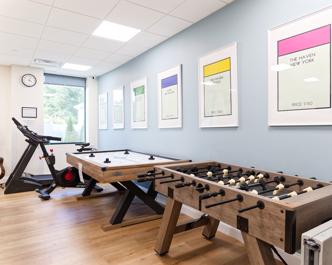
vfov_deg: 56.8
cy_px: 132
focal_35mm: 25
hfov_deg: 68.1
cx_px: 172
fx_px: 246
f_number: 3.2
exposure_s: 1/40
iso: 100
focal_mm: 12
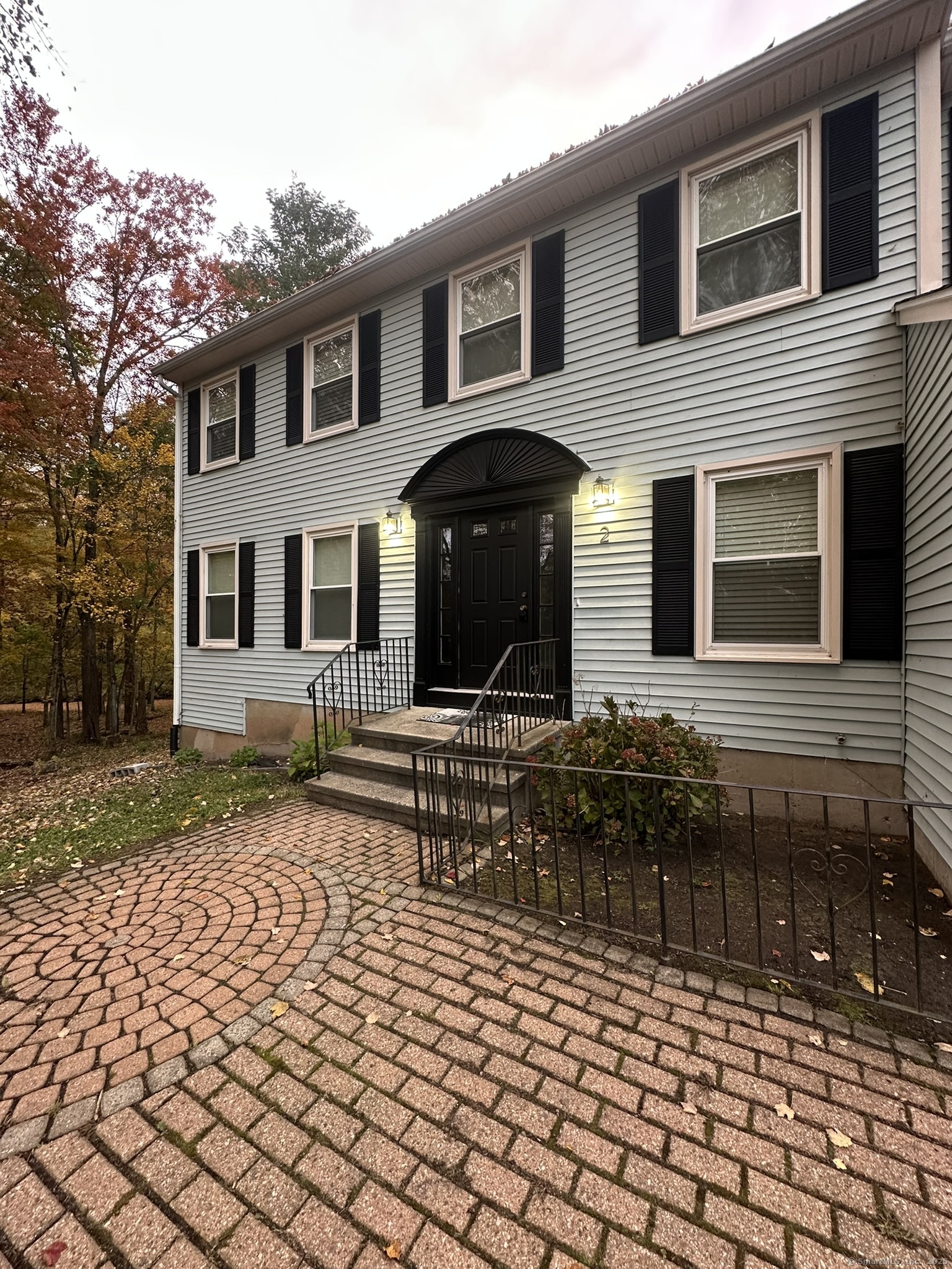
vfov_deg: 102.1
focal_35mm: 14
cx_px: 476
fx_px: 513
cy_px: 634
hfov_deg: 85.7
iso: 200
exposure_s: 1/60
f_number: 2.2
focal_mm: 2.22
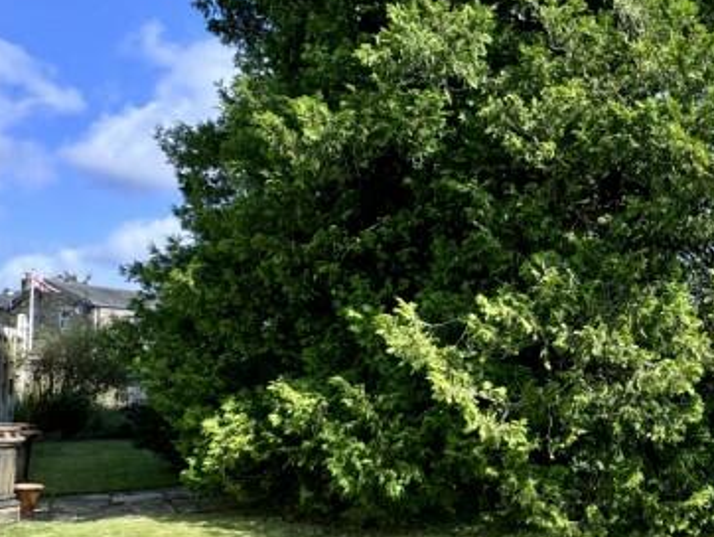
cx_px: 634
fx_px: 681
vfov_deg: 42.5
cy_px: 347
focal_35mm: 33
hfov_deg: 49.6
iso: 40
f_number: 2.2
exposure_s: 1/453
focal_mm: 2.22
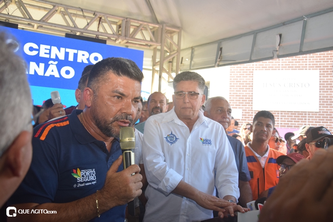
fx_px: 305
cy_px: 111
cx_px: 166
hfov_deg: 57.2
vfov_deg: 40.0
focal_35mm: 33
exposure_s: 1/125
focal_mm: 22
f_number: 5.6
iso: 800
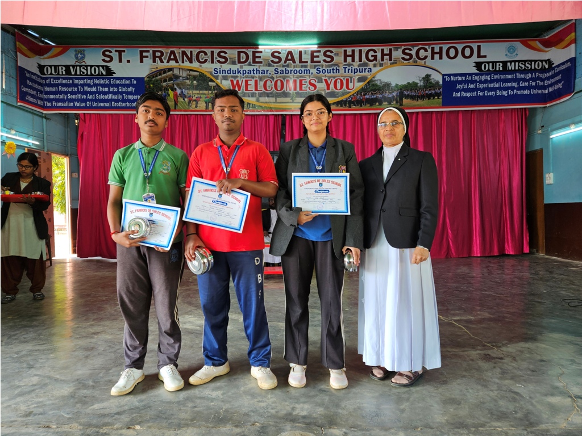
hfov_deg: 73.9
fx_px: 387
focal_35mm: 23
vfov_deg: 58.9
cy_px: 218
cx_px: 291
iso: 50
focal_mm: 5.4
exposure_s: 1/100
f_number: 1.8
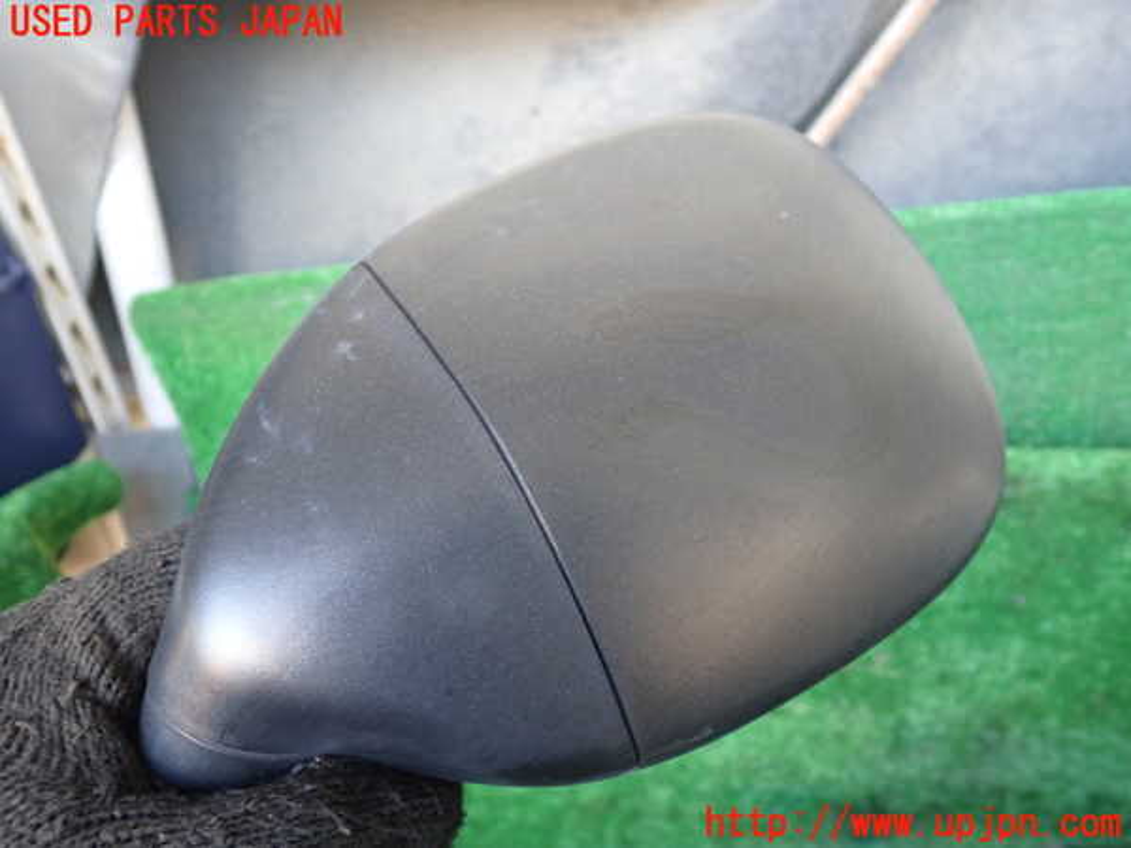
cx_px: 566
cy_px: 424
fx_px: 980
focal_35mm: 30
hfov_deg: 60.0
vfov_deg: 46.8
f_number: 2.3
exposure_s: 1/30
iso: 250
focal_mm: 5.4
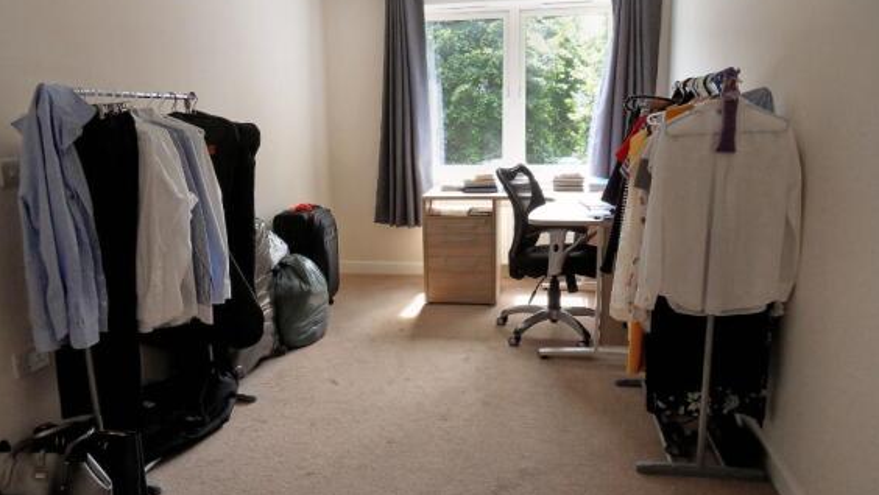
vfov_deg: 43.0
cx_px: 428
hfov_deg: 69.8
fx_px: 630
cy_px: 245
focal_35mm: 27
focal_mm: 4.2
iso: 100
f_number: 3.3
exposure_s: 1/90
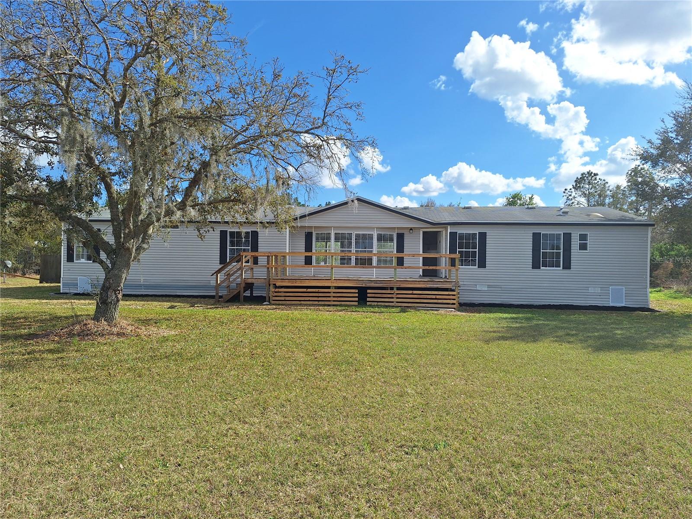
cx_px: 346
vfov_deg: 58.9
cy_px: 260
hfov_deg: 73.9
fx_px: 460
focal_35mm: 23
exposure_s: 1/3876
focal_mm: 5.54
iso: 40
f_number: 1.8
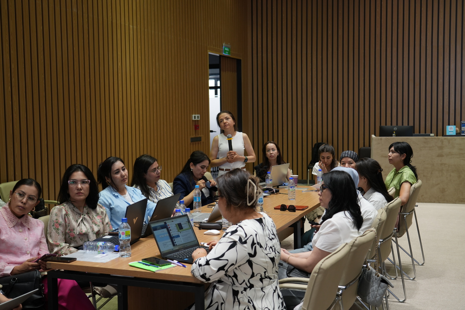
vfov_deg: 30.5
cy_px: 155
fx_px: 568
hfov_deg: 44.5
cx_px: 232
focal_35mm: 44
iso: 400
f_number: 4
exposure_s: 1/60
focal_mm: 44
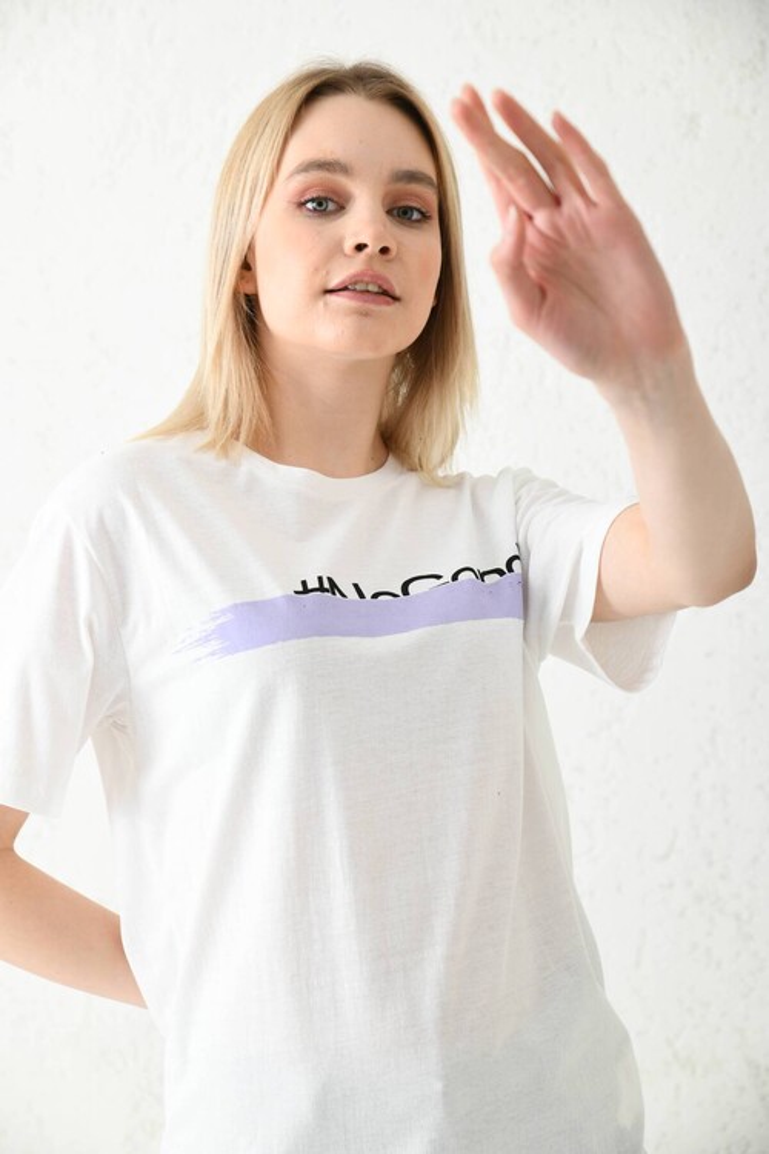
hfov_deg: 19.5
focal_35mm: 70
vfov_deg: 28.8
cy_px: 577
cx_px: 384
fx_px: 2243
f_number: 5.6
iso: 100
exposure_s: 1/160
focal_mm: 70
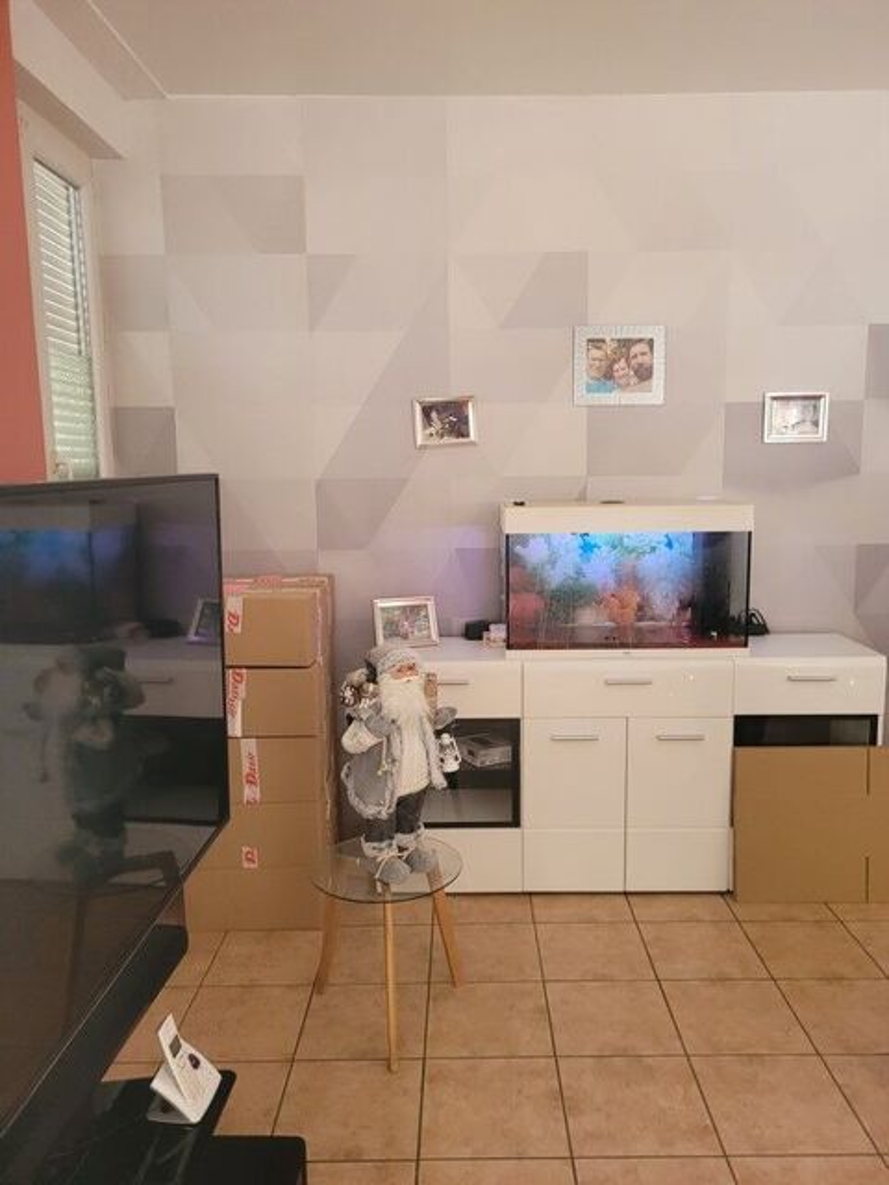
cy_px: 592
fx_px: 890
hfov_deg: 53.1
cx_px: 444
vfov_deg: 67.3
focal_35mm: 26
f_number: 1.8
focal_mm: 5.4
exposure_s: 1/50
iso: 320
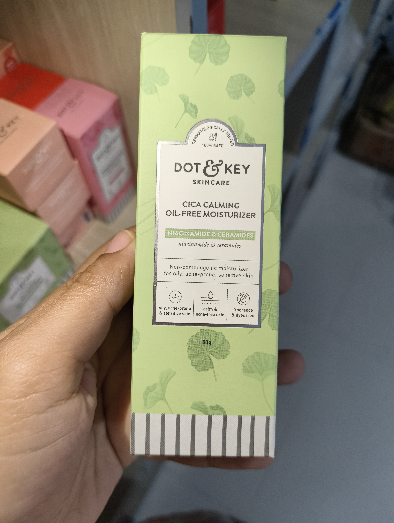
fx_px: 363
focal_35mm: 24
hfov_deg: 56.9
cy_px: 262
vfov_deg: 71.5
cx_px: 197
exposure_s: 1/100
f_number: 1.87
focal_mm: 5.56
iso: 562
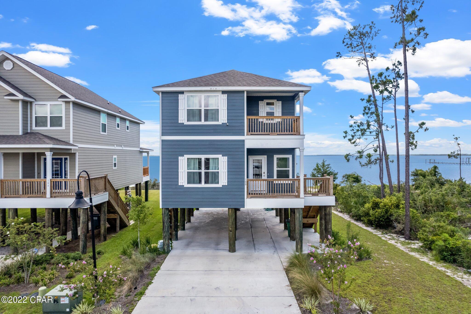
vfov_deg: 57.2
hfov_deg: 78.6
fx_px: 288
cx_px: 236
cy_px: 157
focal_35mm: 22
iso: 200
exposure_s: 1/2500
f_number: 2.8
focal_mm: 8.38
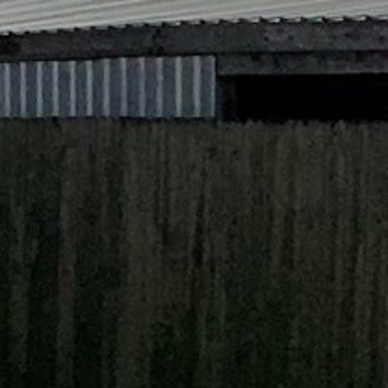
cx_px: -1511
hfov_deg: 5.4
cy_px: 63
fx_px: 3183
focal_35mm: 251
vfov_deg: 7.0
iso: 20
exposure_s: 1/2801
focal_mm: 3
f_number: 1.8
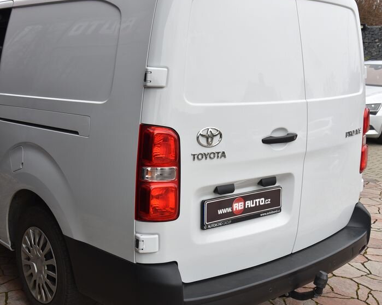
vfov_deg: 34.1
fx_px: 497
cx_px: 140
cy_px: 147
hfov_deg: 41.7
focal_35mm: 44
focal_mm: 32
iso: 500
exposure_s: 1/160
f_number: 6.3
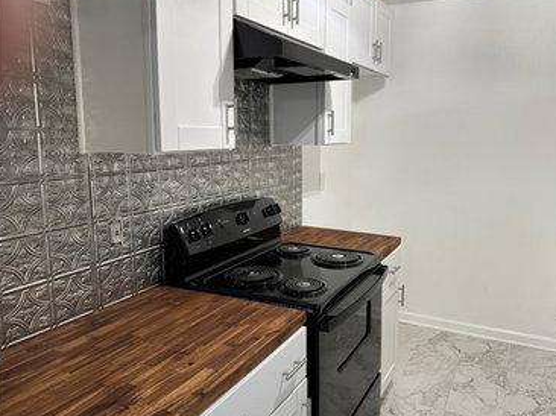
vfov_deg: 49.7
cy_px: 202
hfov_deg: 63.2
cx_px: 320
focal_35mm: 28
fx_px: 449
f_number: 1.78
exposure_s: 1/120
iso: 200
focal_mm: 6.86
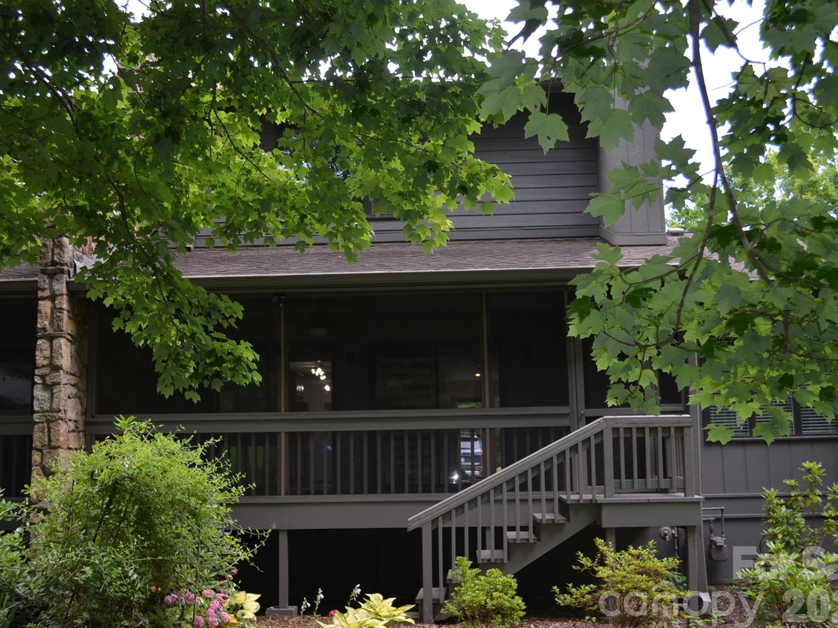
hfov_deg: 46.8
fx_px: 968
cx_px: 399
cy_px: 318
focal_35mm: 40
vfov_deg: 36.0
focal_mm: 24
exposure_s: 1/200
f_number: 4
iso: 160
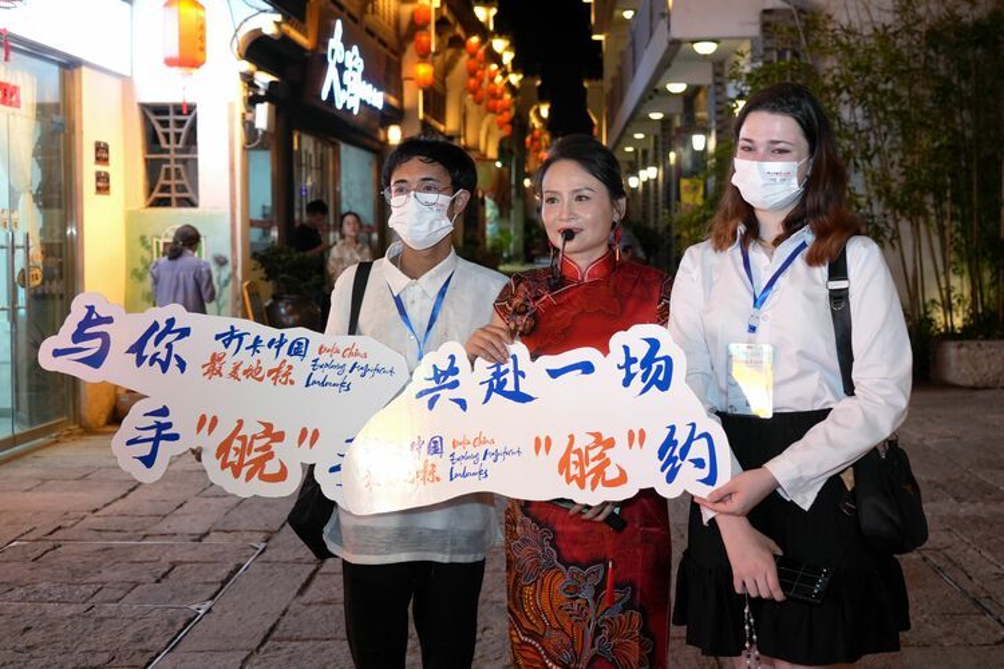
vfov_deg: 36.9
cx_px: 502
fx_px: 1004
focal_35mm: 36
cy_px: 334
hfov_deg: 53.1
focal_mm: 36
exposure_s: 1/50
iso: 1000
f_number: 4
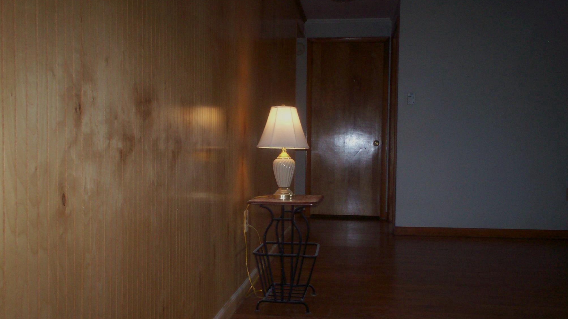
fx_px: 602
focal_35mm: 40
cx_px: 281
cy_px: 173
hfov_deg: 50.5
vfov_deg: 29.7
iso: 140
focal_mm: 6
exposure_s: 1/60
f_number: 4.5
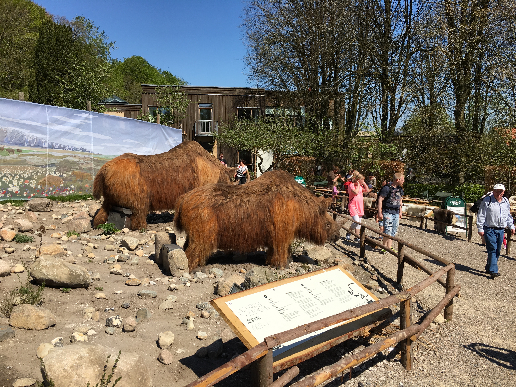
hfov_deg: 61.7
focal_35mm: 29
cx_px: 258
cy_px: 194
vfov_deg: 48.2
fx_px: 432
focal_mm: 4.15
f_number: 2.2
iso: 25
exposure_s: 1/1876
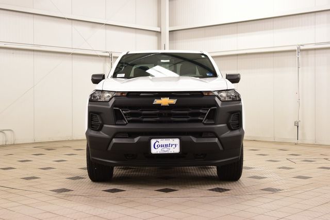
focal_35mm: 52
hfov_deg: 37.8
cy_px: 110
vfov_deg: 25.8
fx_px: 481
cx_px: 165
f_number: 7.1
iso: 800
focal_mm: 35
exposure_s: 1/30
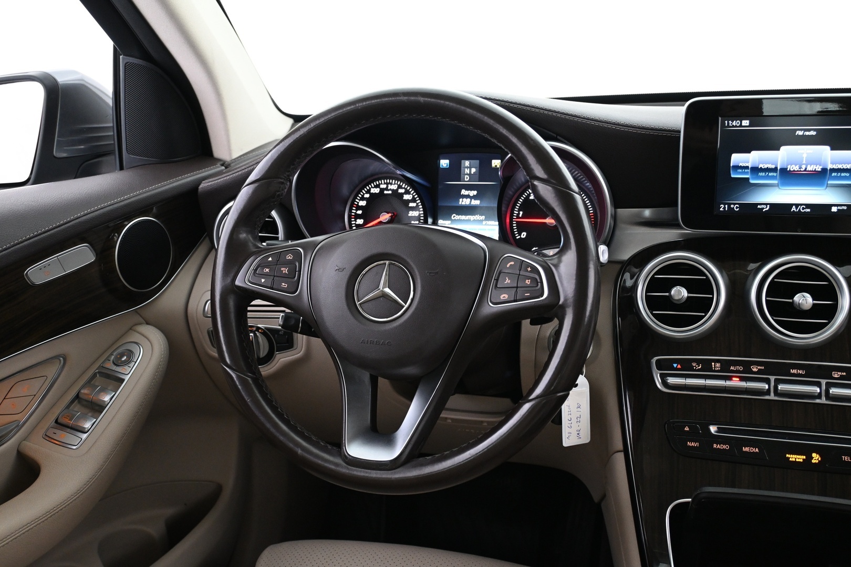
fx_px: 798
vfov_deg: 39.1
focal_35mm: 34
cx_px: 426
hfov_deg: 56.1
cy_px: 284
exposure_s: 1/20
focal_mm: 22.5
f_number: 4
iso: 1600
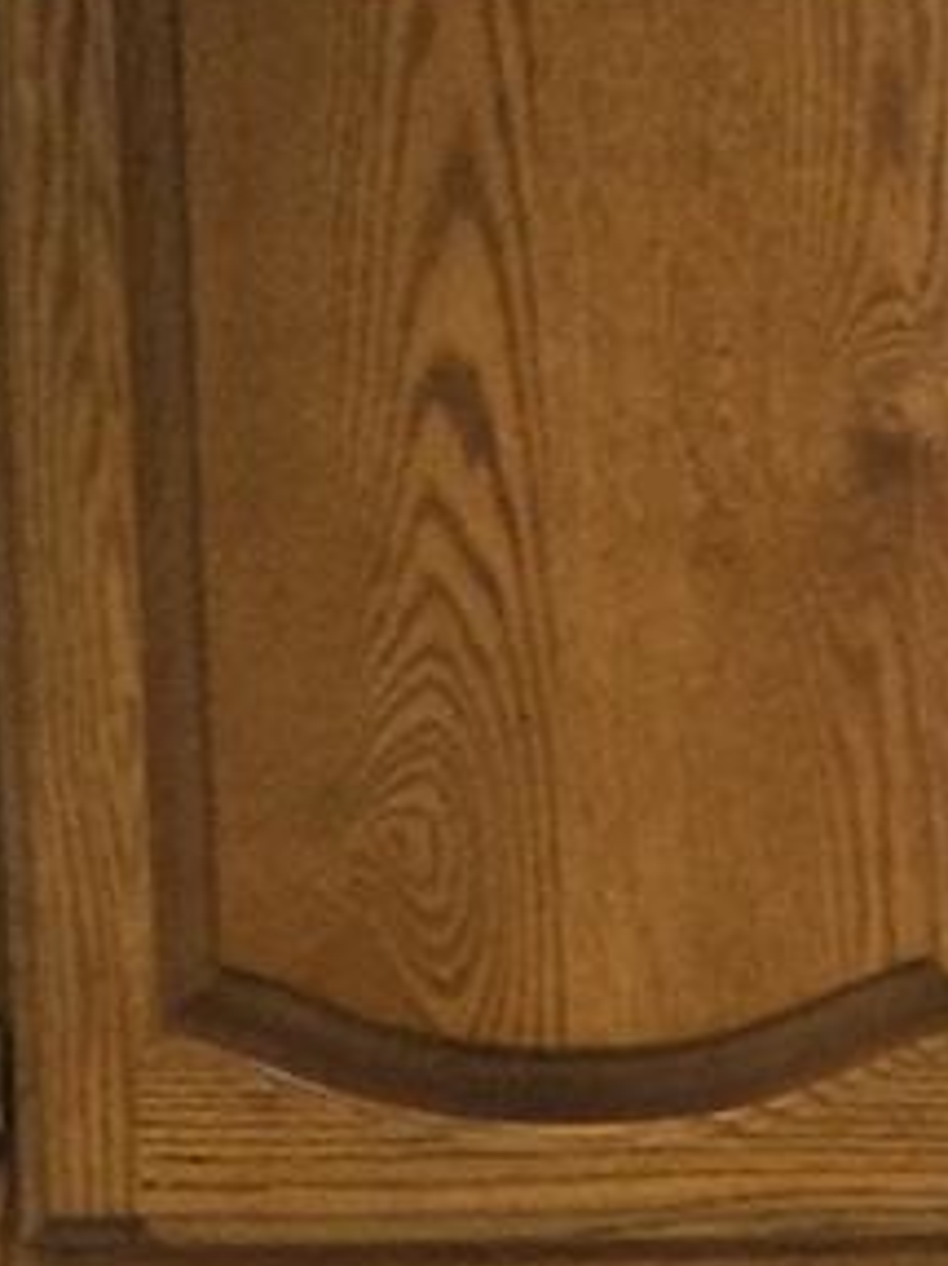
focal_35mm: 162
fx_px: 5920
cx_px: 1396
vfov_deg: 11.8
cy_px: 1764
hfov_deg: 8.9
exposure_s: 1/30
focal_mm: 3.3
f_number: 2.4
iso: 64
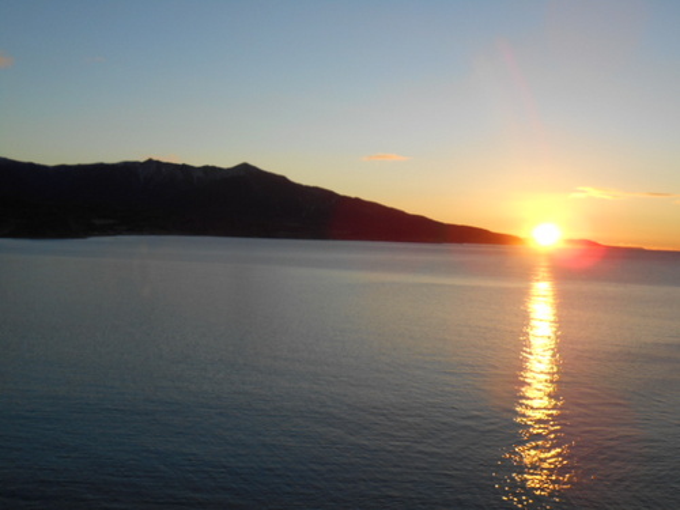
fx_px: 805
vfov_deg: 35.1
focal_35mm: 41
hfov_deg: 45.8
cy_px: 255
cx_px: 340
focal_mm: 7.2
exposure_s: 1/320
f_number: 3.9
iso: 80
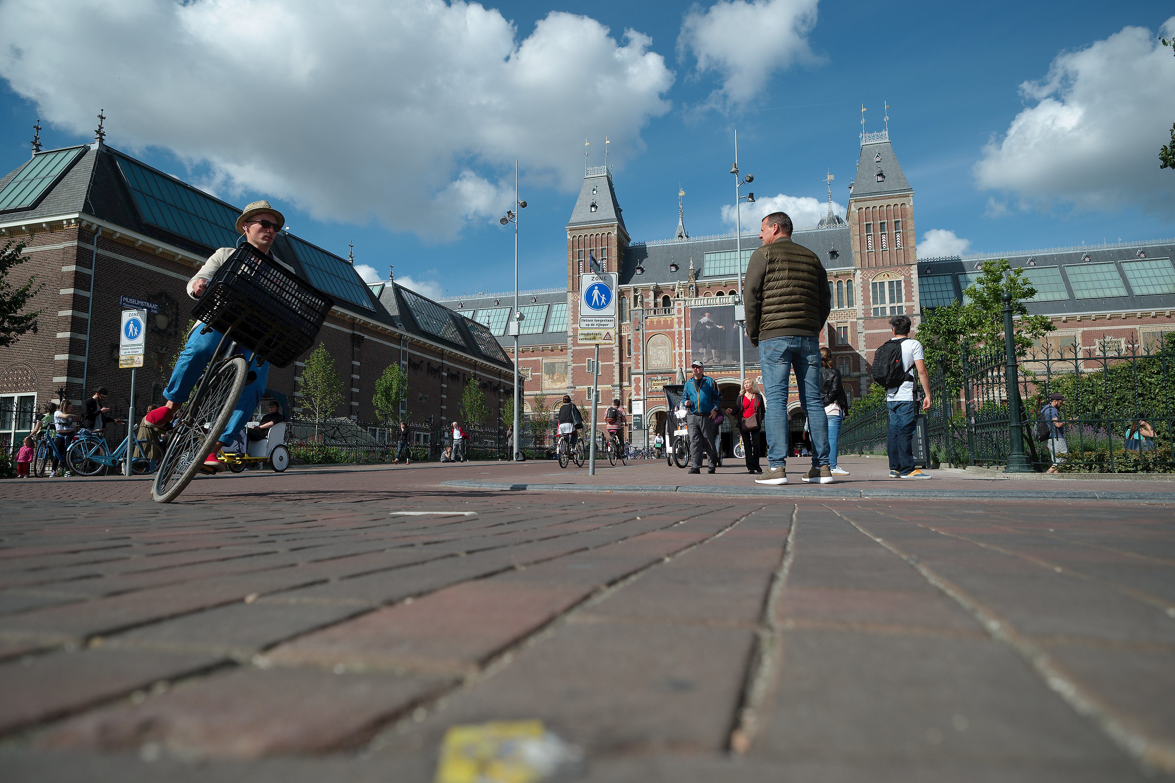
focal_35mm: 21
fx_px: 685
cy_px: 392
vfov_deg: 59.5
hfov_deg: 81.2
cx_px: 588
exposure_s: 1/1000
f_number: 4
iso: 200
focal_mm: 14
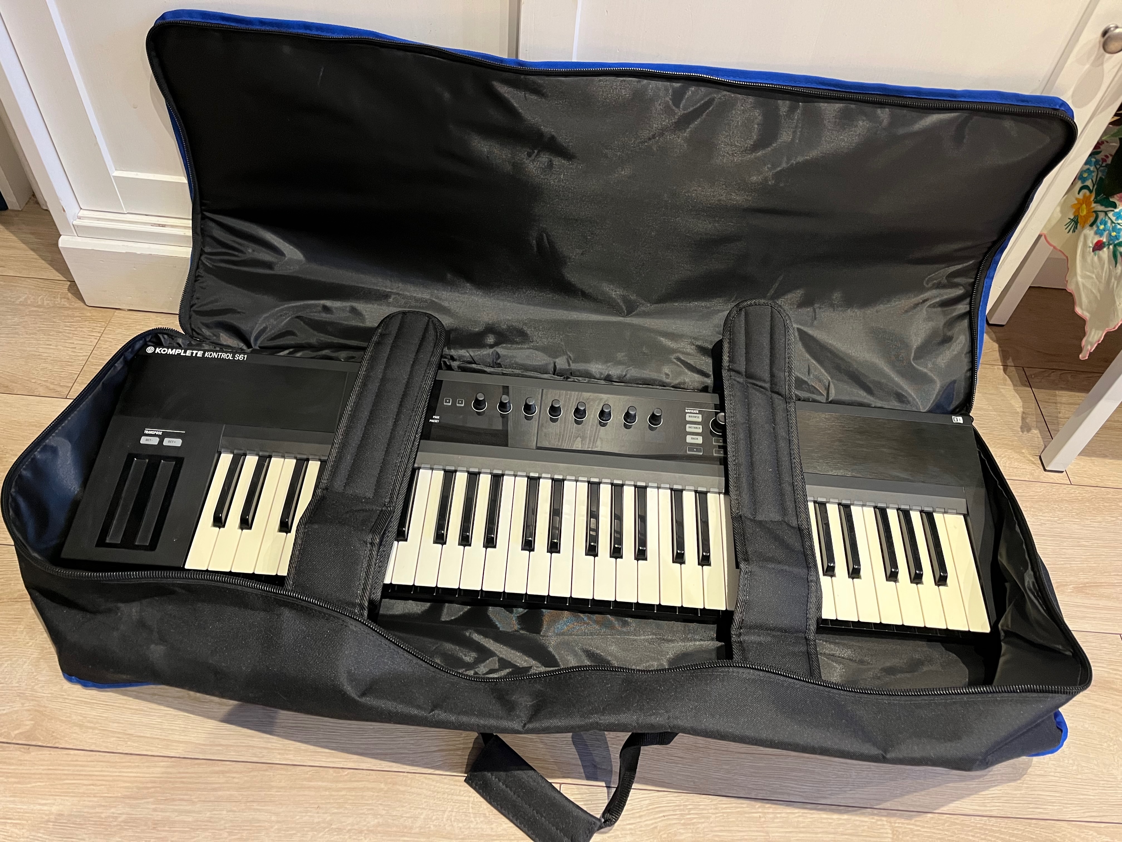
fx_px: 843
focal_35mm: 26
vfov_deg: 53.1
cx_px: 561
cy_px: 421
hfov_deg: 67.3
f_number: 1.6
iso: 400
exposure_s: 1/33
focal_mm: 5.1
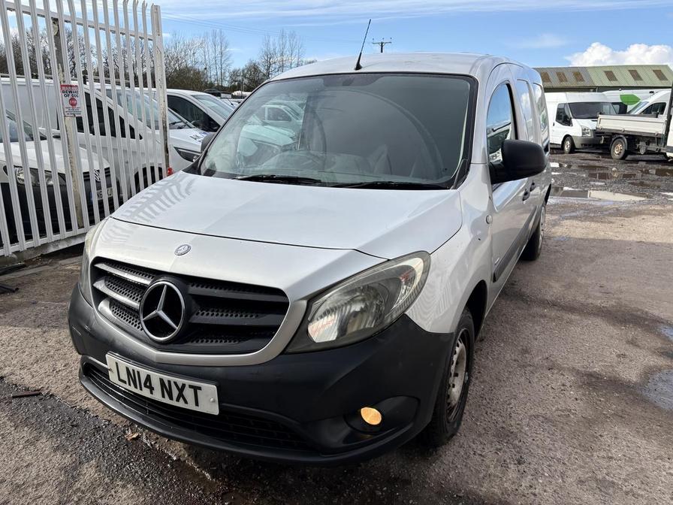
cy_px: 252
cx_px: 336
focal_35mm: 26
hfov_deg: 67.3
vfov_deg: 53.1
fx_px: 505
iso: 50
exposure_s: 1/2364
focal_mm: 5.96
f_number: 1.6
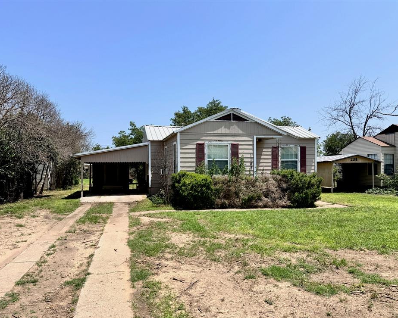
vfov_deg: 54.9
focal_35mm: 26
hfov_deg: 66.0
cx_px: 189
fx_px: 306
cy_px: 165
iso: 80
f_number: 1.78
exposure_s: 1/5814
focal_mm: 6.76
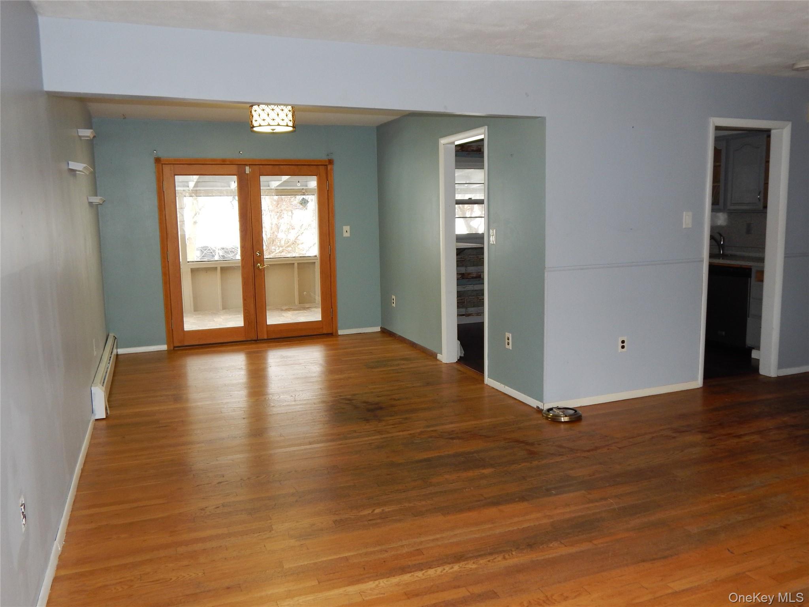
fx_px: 654
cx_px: 404
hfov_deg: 63.4
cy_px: 304
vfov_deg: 49.7
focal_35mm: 28
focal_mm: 5.1
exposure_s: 1/30
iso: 200
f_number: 3.2
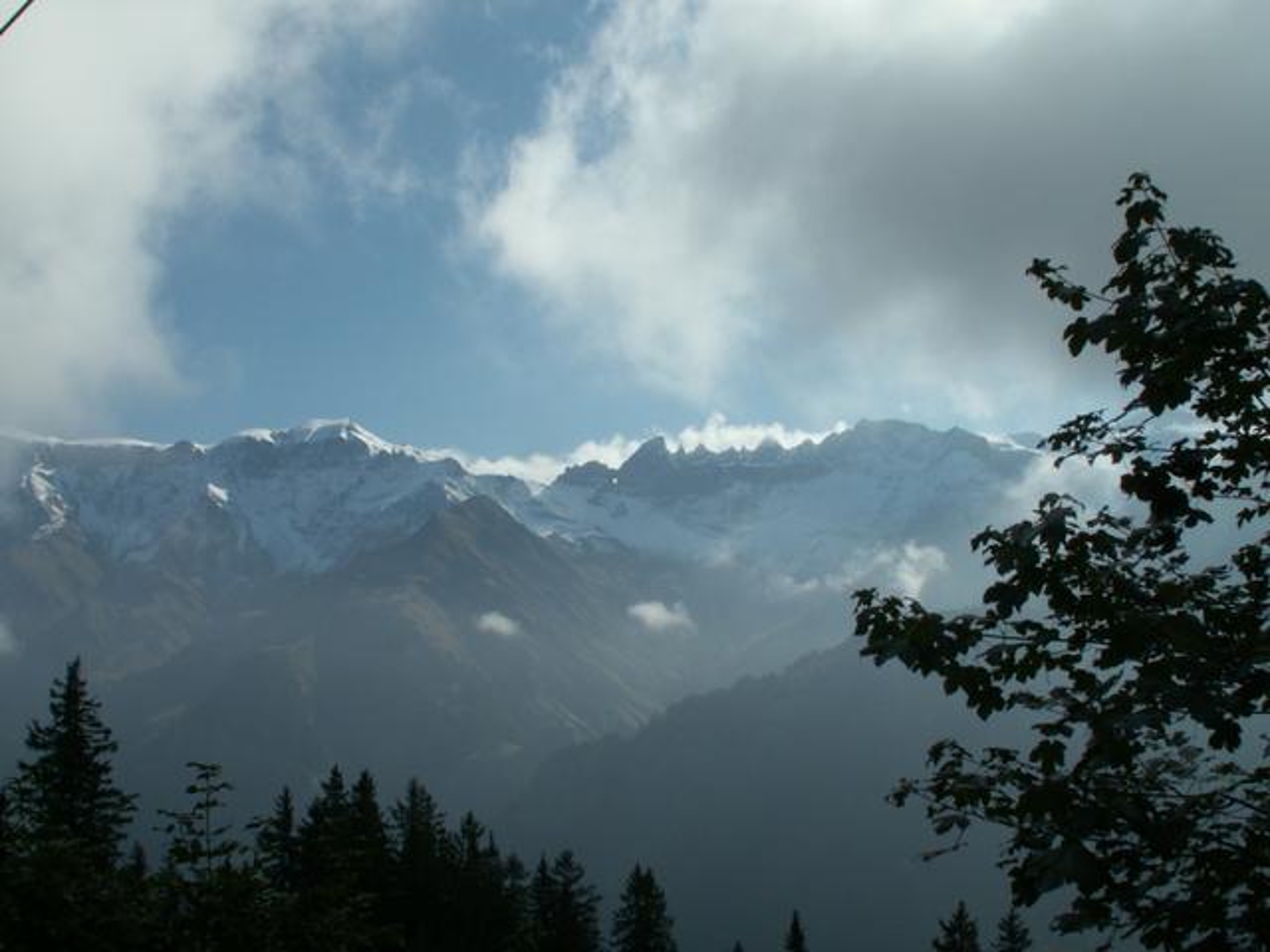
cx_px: 635
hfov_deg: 52.6
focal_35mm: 35
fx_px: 1284
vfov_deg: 40.7
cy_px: 476
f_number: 8
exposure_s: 1/400
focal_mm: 5.86
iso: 50
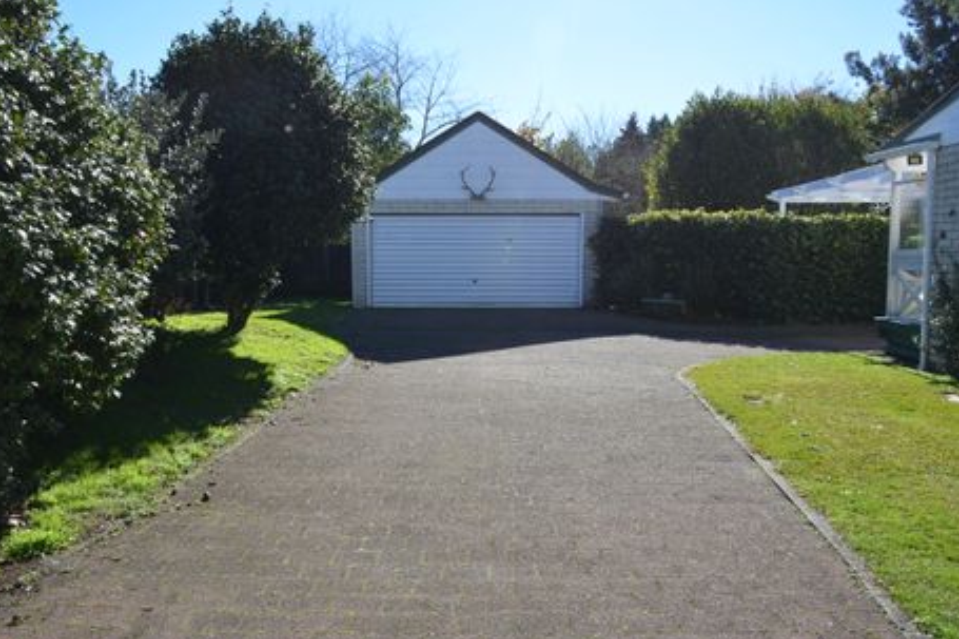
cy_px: 324
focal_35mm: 31
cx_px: 485
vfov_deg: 42.3
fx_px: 825
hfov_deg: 60.3
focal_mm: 20
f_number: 8
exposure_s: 1/250
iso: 125
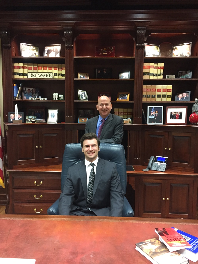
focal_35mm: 29
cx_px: 99
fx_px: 221
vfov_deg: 61.7
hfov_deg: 48.2
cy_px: 132
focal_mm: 4.15
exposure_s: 1/30
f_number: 2.2
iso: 200
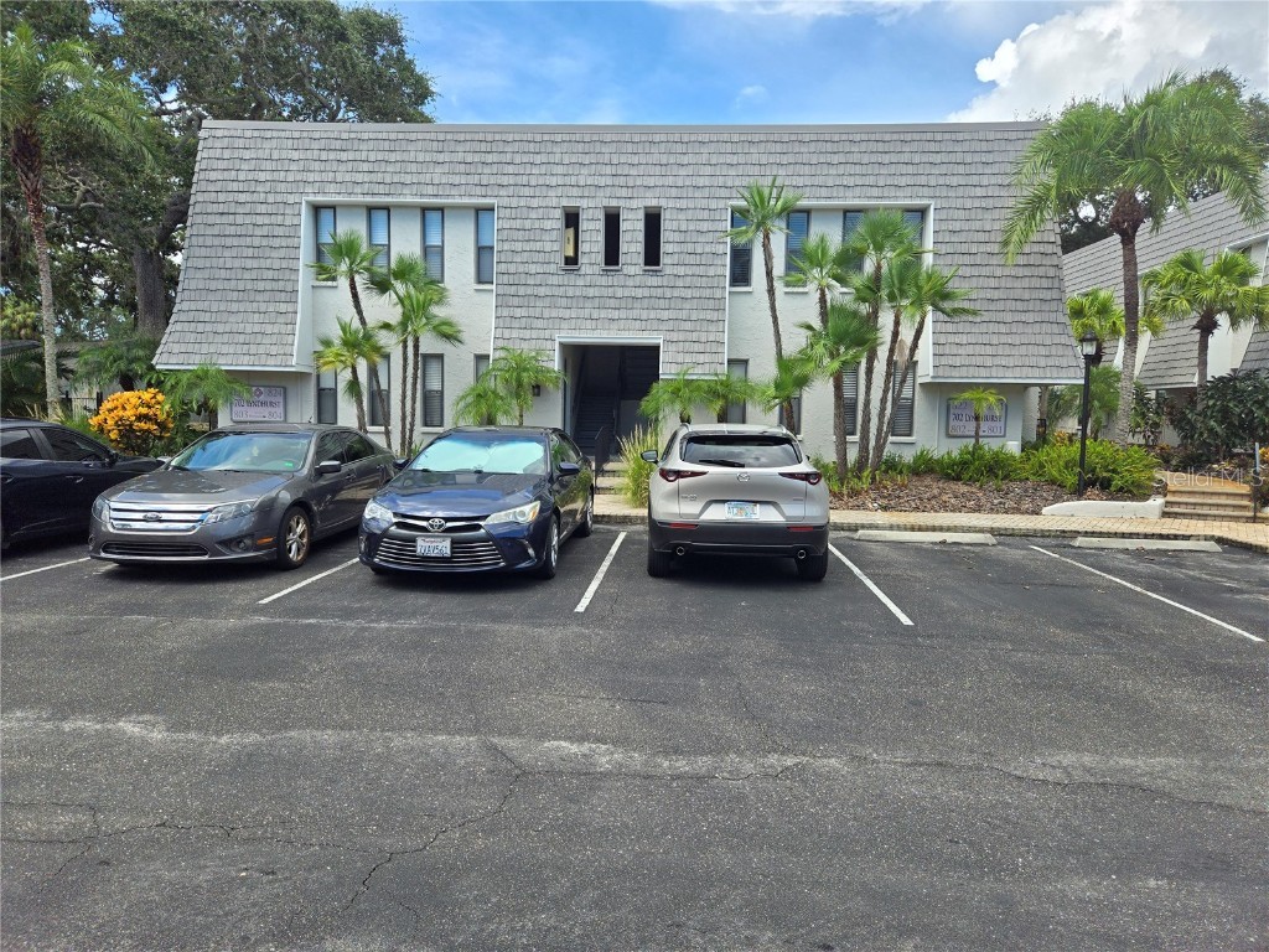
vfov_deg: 58.9
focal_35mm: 23
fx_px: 843
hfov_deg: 73.9
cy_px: 476
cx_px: 634
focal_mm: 5.4
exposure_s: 1/997
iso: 25
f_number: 1.8
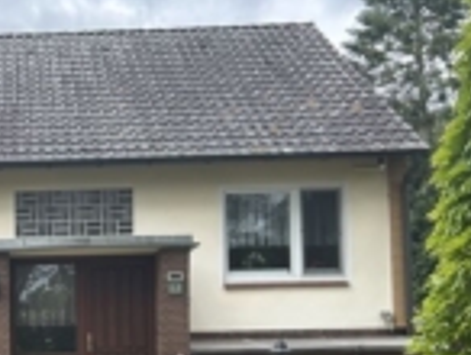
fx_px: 872
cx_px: -32
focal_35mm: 64
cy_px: 361
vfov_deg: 22.1
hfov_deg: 27.9
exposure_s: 1/718
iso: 50
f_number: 1.5
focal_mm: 5.7
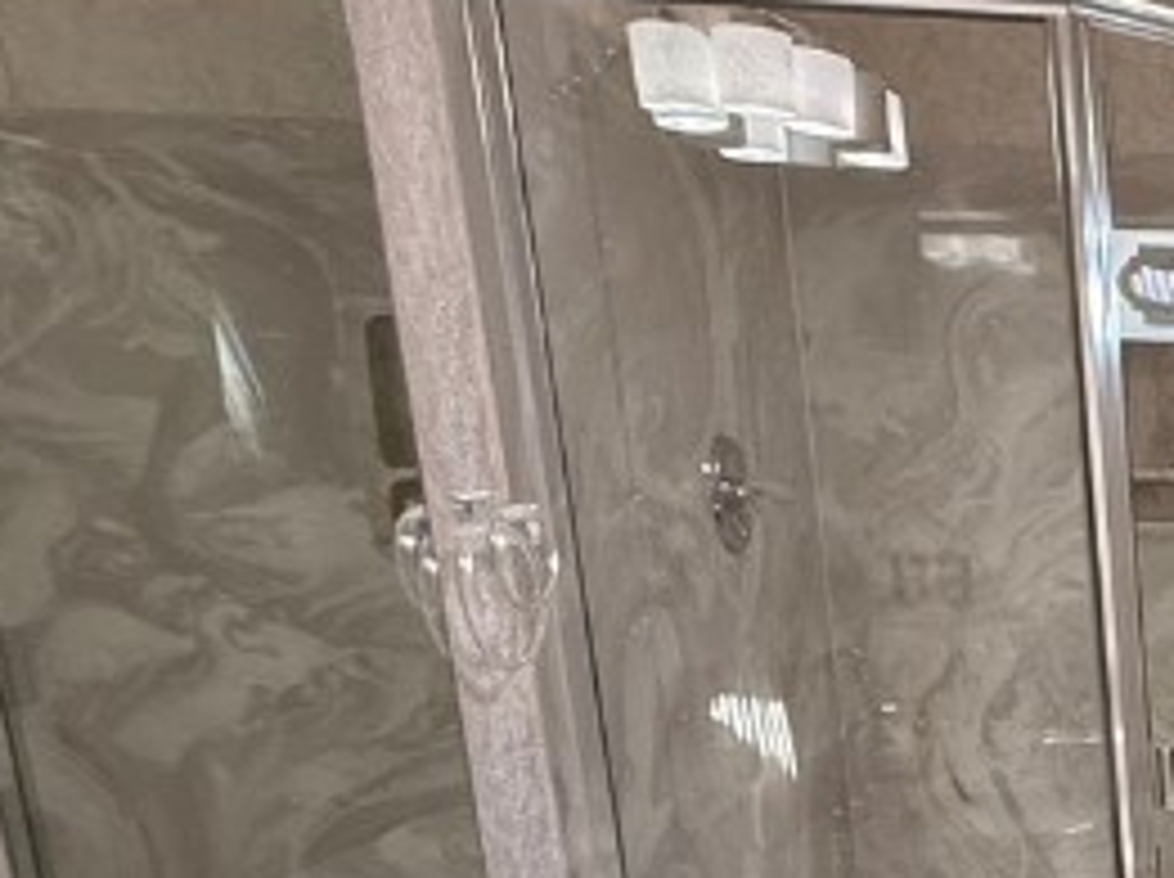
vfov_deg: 25.1
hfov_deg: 26.2
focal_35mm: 55
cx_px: 1732
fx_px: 1863
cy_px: 901
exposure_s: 1/120
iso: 320
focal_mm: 2.22
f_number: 2.2
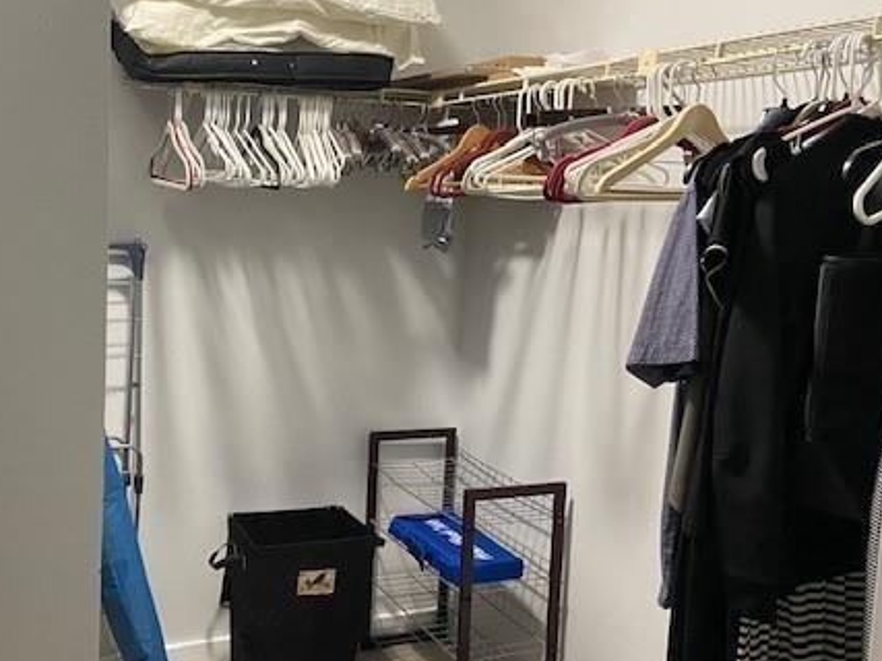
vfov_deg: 36.8
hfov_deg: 47.5
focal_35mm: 39
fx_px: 993
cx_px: 333
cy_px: 312
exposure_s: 1/60
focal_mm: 4.25
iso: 500
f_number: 1.8
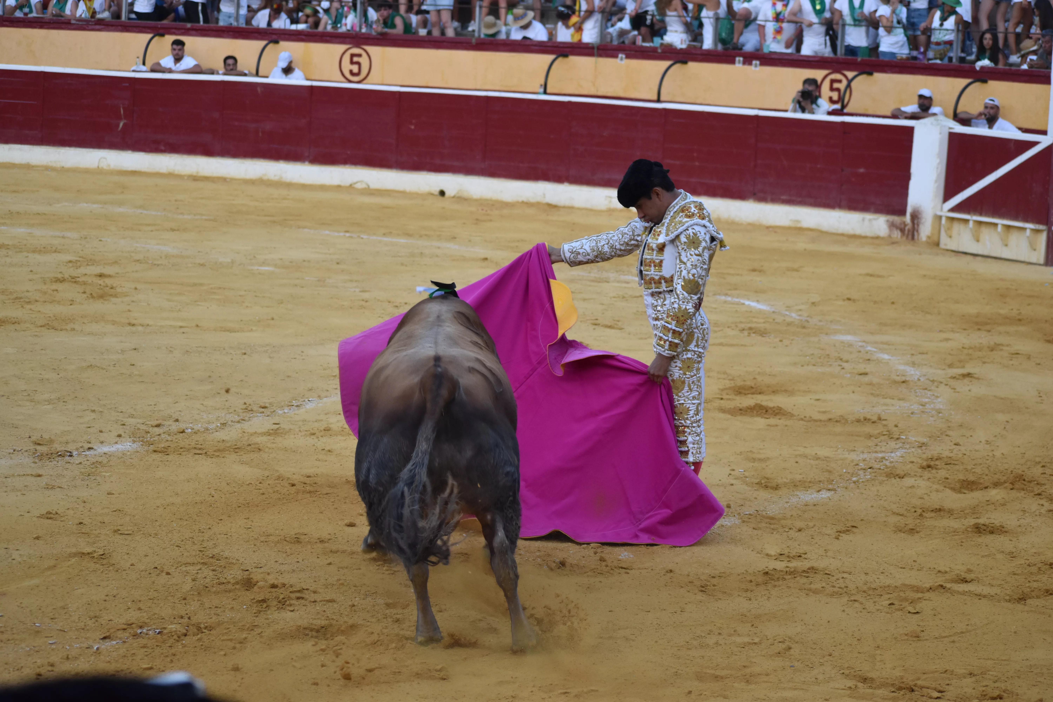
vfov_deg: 13.0
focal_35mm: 105
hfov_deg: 19.5
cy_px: 351
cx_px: 526
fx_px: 3071
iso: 800
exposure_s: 1/250
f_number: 4.5
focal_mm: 70
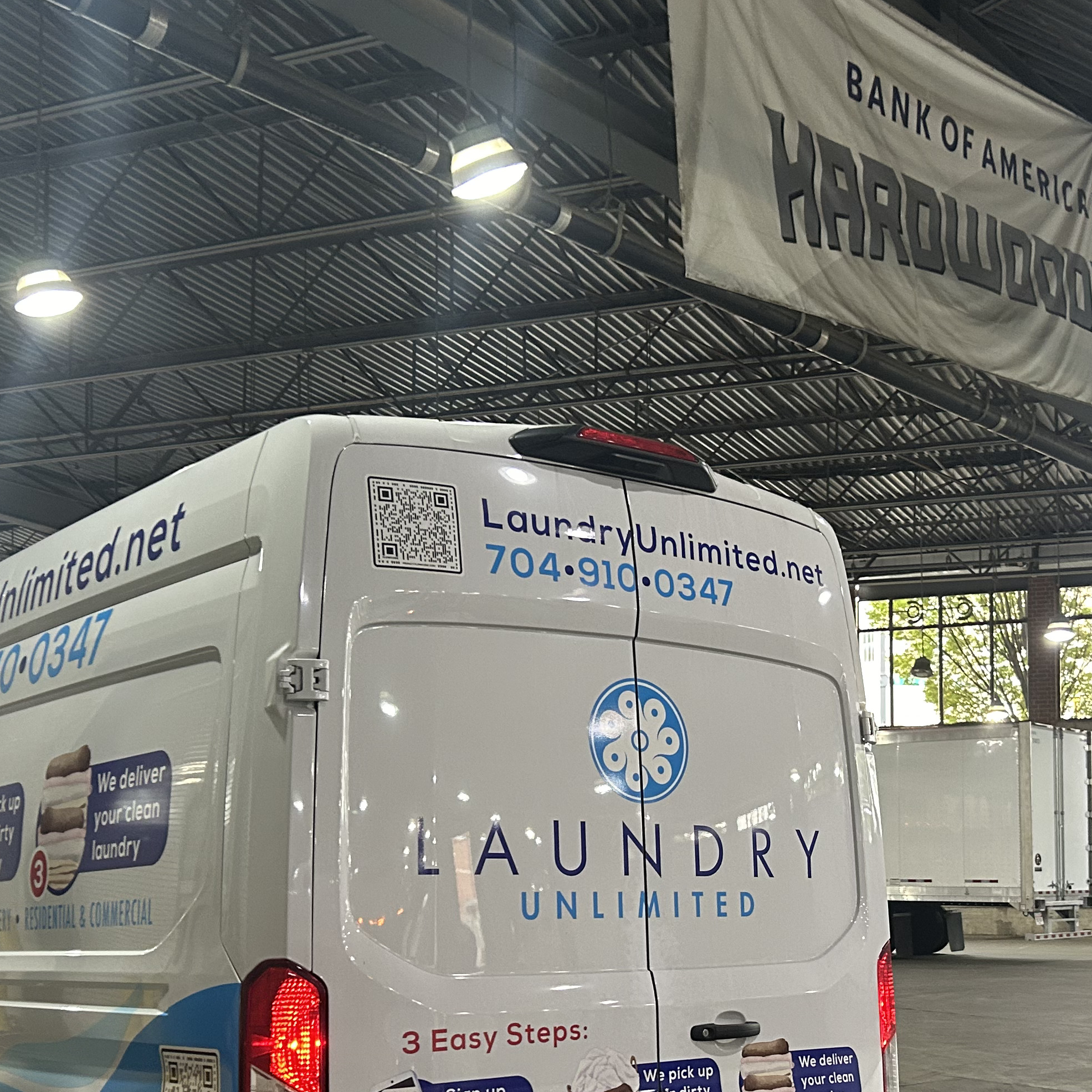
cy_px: 757
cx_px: 692
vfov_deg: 35.6
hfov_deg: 35.8
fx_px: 1677
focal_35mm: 47
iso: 250
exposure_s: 1/60
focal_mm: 5.7
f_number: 1.5
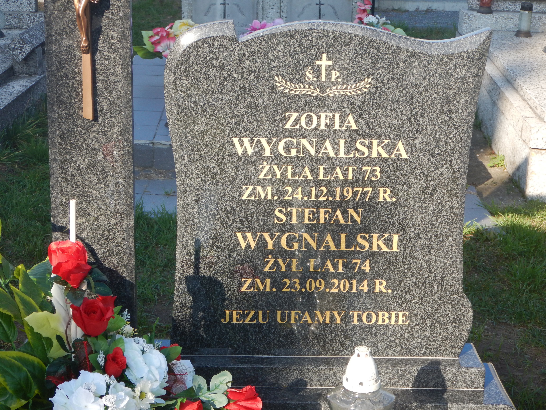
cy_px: 205
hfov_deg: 27.0
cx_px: 273
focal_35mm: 72
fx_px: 1136
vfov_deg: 20.4
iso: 125
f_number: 4.5
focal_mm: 13
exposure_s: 1/250
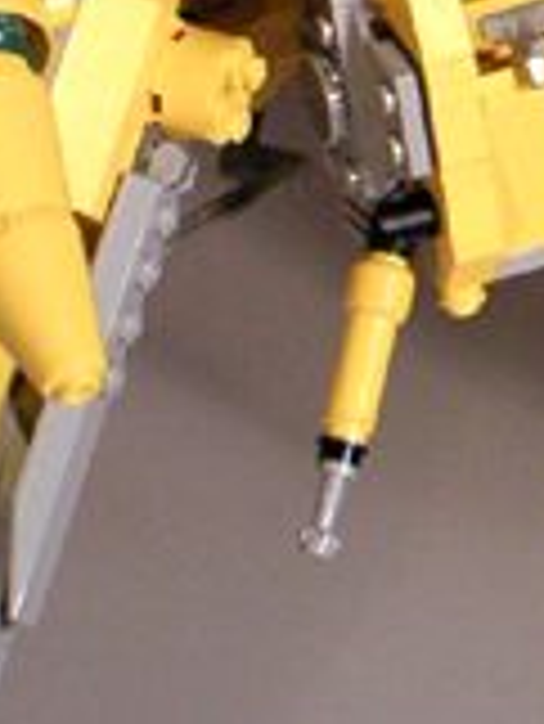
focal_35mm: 147
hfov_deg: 10.1
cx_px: 243
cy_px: -454
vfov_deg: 12.6
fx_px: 3076
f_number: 2.8
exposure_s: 1/45
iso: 80
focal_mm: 5.7
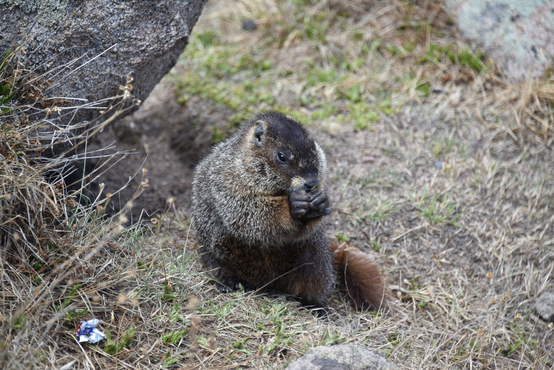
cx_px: 277
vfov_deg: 4.6
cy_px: 185
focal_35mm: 300
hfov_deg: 6.9
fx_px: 4617
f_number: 5.6
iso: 640
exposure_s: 1/640
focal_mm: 300
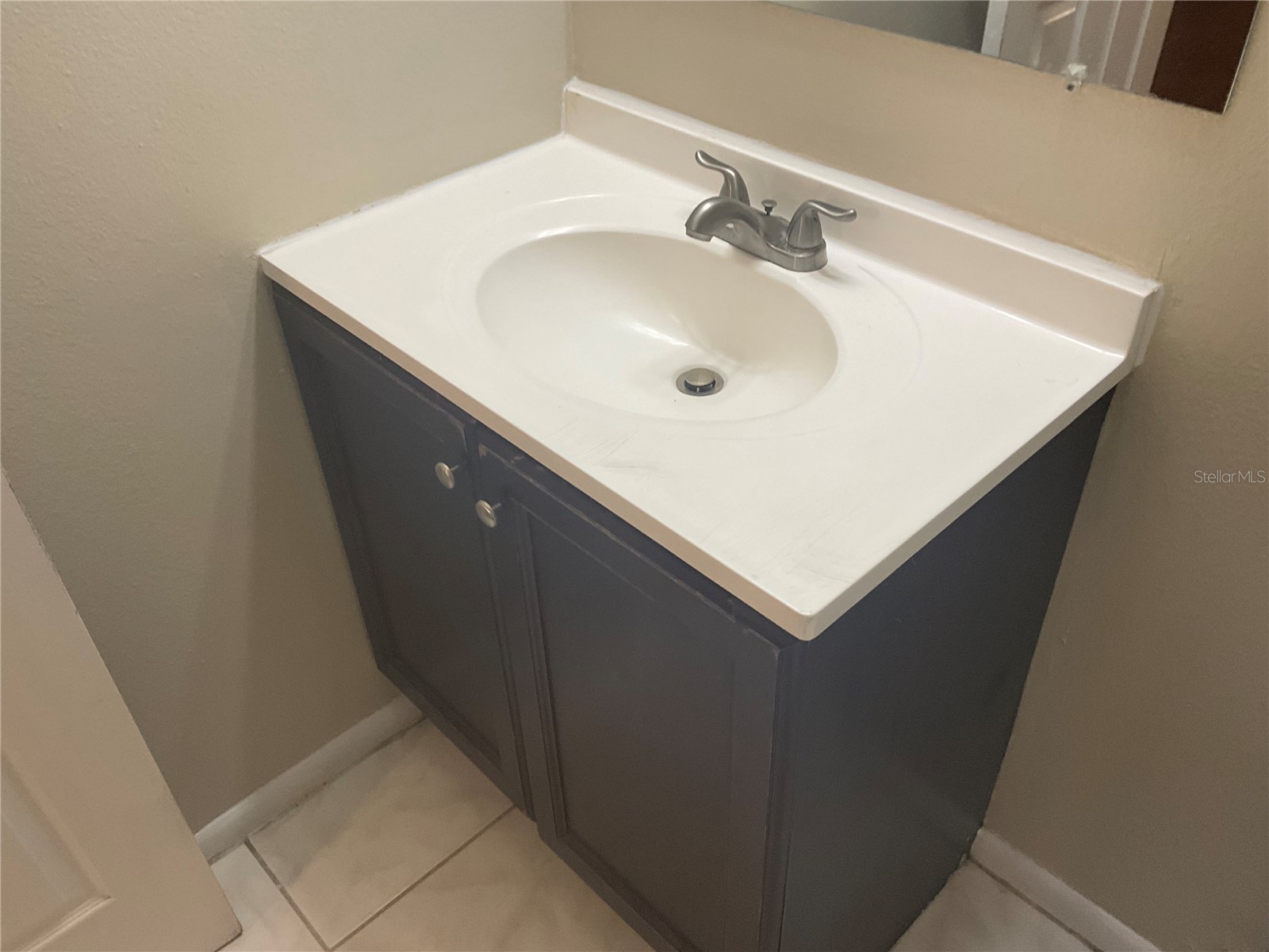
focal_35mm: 29
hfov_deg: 61.7
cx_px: 634
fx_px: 1063
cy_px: 476
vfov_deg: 48.2
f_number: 1.8
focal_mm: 3
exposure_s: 1/60
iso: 64
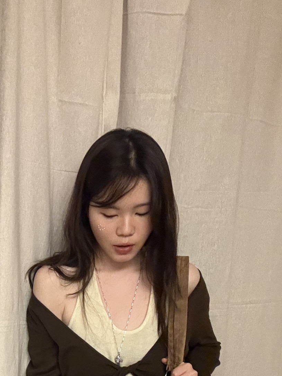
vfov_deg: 34.1
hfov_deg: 27.3
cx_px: 17
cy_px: 377
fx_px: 554
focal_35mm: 51
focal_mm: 2.69
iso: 500
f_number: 1.9
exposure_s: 1/24
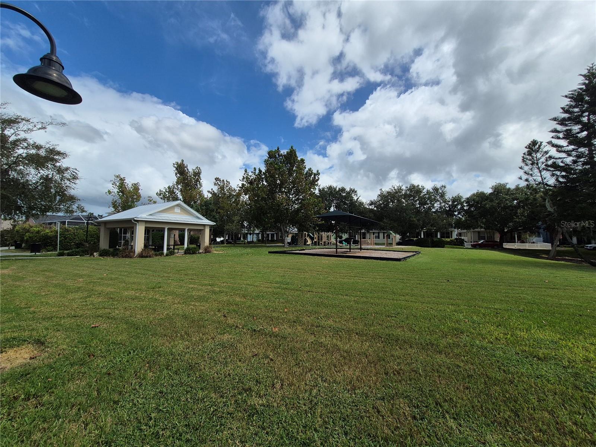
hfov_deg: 106.2
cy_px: 224
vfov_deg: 89.9
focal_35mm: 13
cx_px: 298
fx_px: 224
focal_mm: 1.74
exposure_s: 1/2736
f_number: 2.2
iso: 50
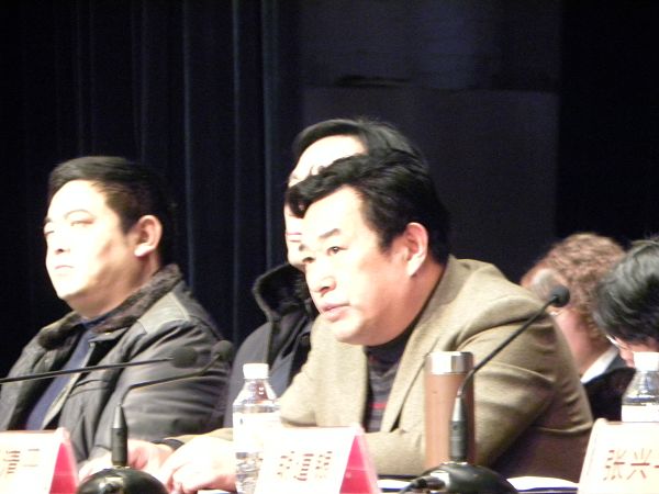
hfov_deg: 5.3
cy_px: 247
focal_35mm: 377
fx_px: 7177
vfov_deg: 3.9
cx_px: 330
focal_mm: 67.2
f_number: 5
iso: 800
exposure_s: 1/5.9
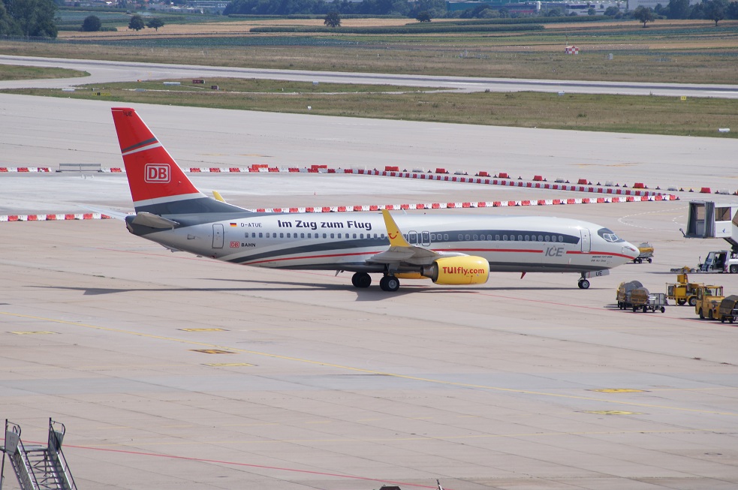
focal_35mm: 300
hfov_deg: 6.9
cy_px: 245
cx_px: 369
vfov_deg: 4.6
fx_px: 6143
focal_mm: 200
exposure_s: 1/400
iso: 100
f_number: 9
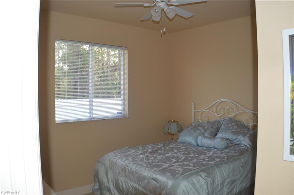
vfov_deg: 36.8
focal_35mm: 36
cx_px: 147
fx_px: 294
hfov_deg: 53.2
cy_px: 98
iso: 400
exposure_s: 1/100
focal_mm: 24
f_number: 3.8
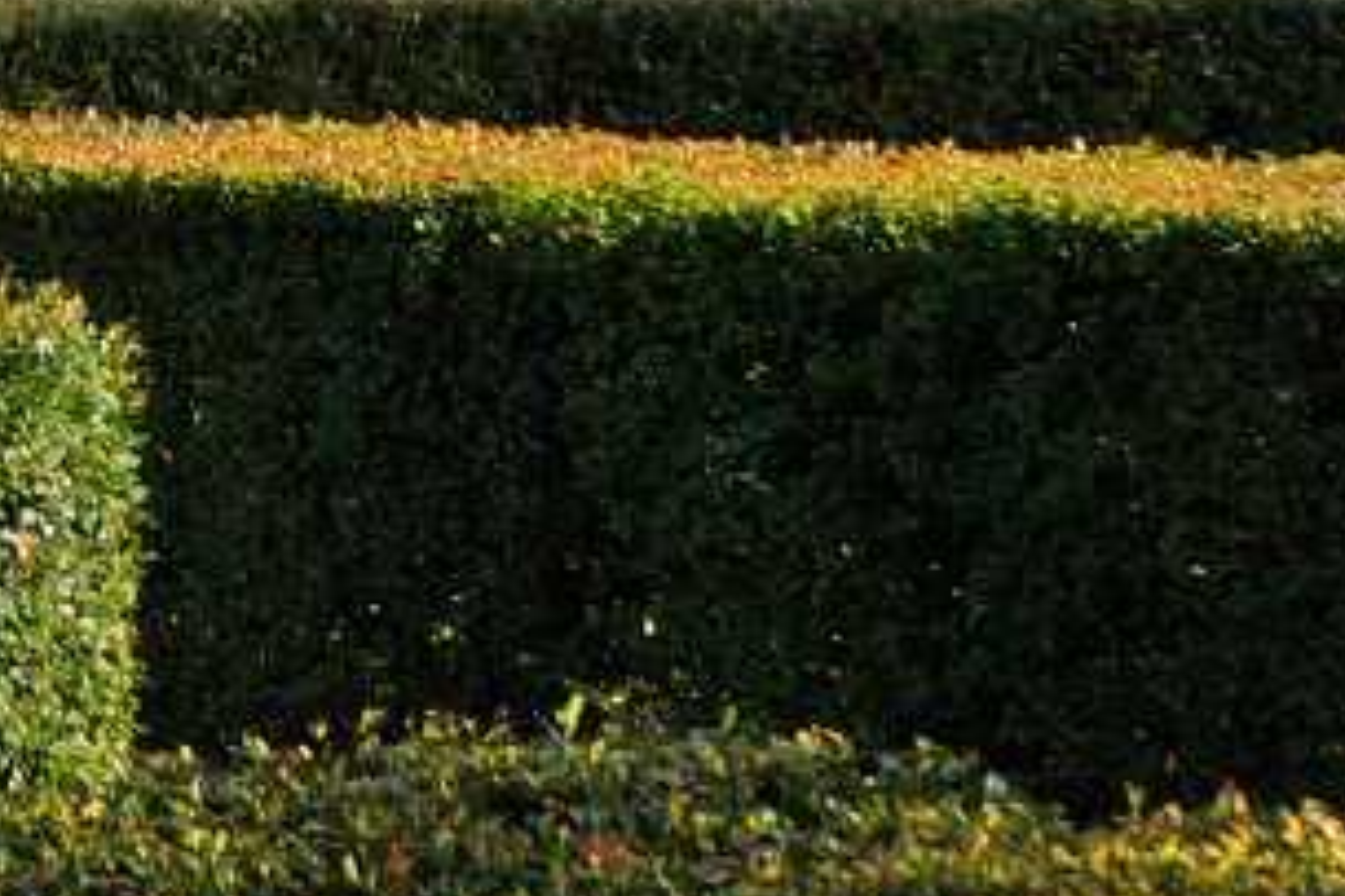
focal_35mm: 170
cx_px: -1376
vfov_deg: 7.3
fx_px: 6348
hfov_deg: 11.0
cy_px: -1655
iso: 100
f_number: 8
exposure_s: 1/320
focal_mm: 18
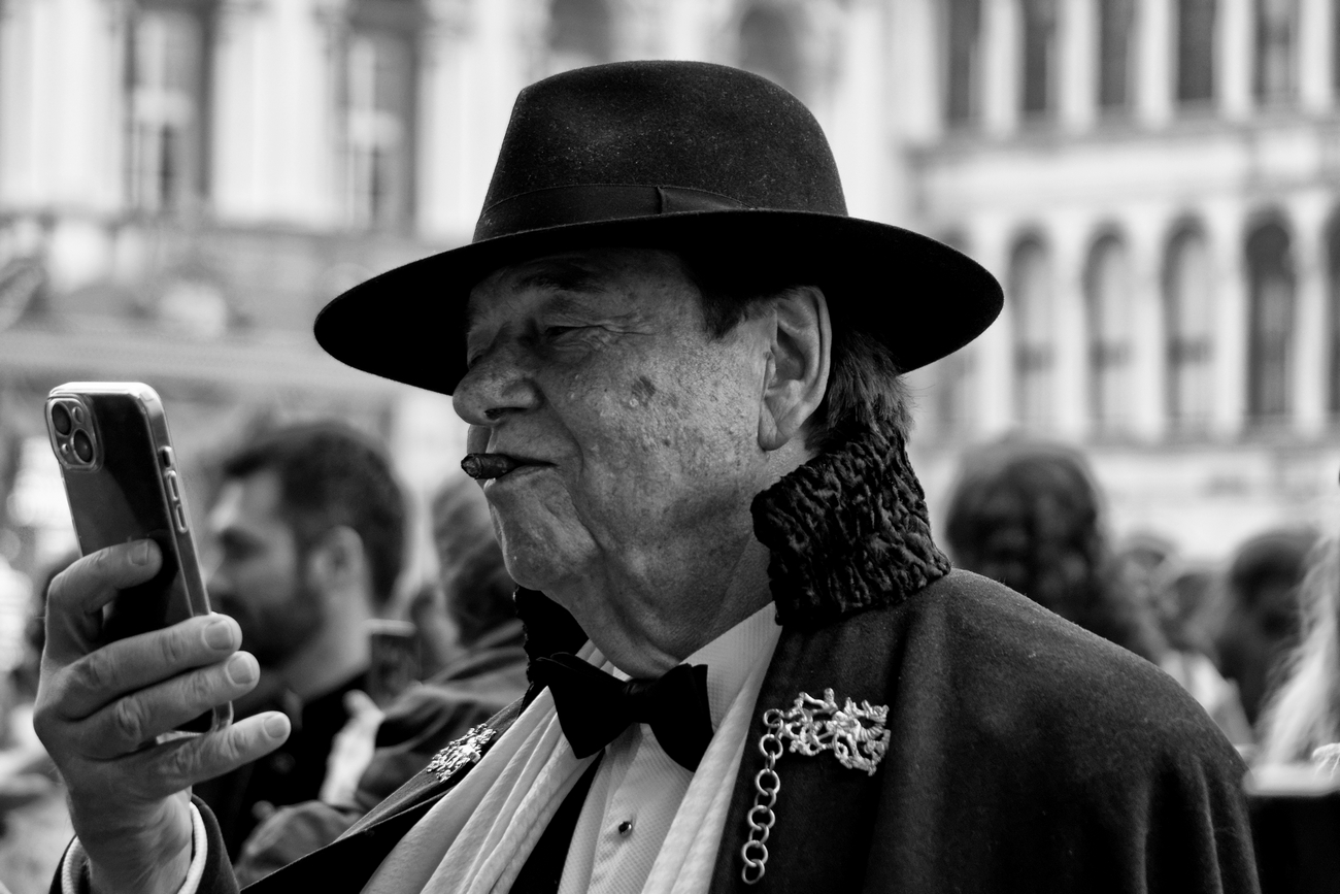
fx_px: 4188
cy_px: 447
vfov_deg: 12.2
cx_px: 670
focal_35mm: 112
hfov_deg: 18.2
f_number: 5
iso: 400
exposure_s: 1/125
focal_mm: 75
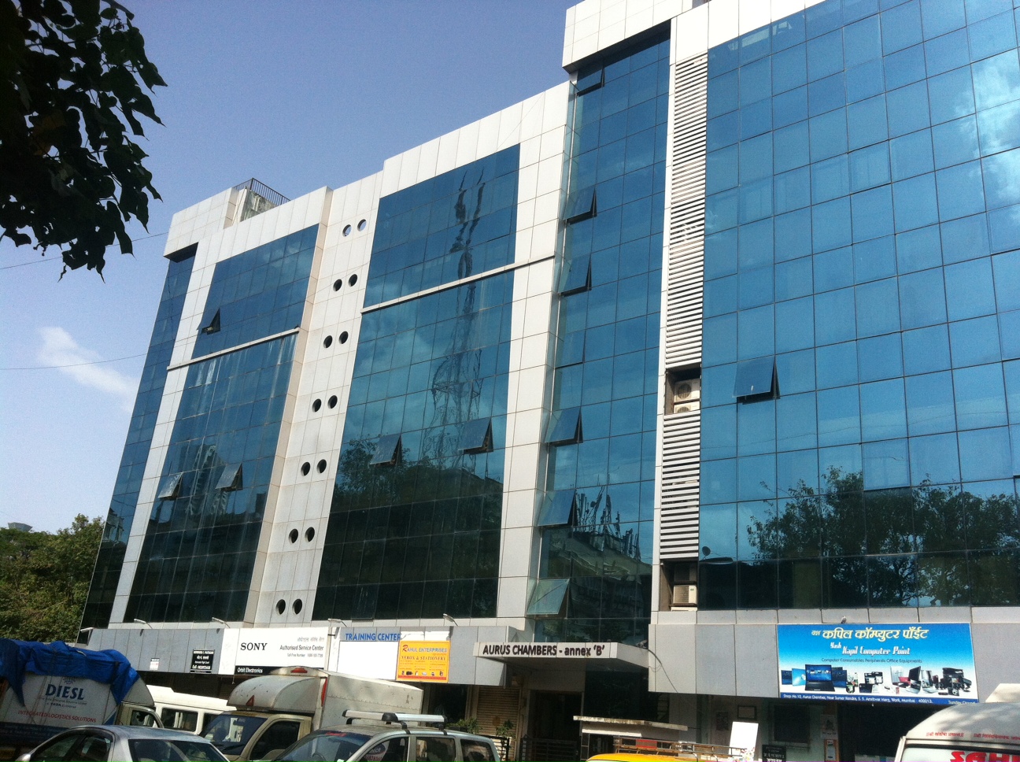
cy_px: 381
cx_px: 510
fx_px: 1030
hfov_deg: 52.7
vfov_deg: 40.6
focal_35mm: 35
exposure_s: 1/1676
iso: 80
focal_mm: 3.85
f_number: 2.8
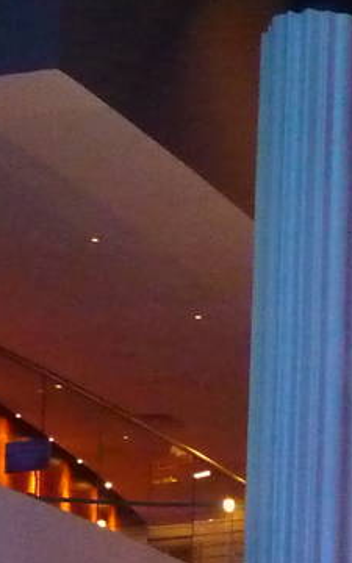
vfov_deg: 12.8
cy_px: 669
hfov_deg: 7.6
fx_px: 2456
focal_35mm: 160
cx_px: 860
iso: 800
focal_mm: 5.6
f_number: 3.6
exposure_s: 1/30
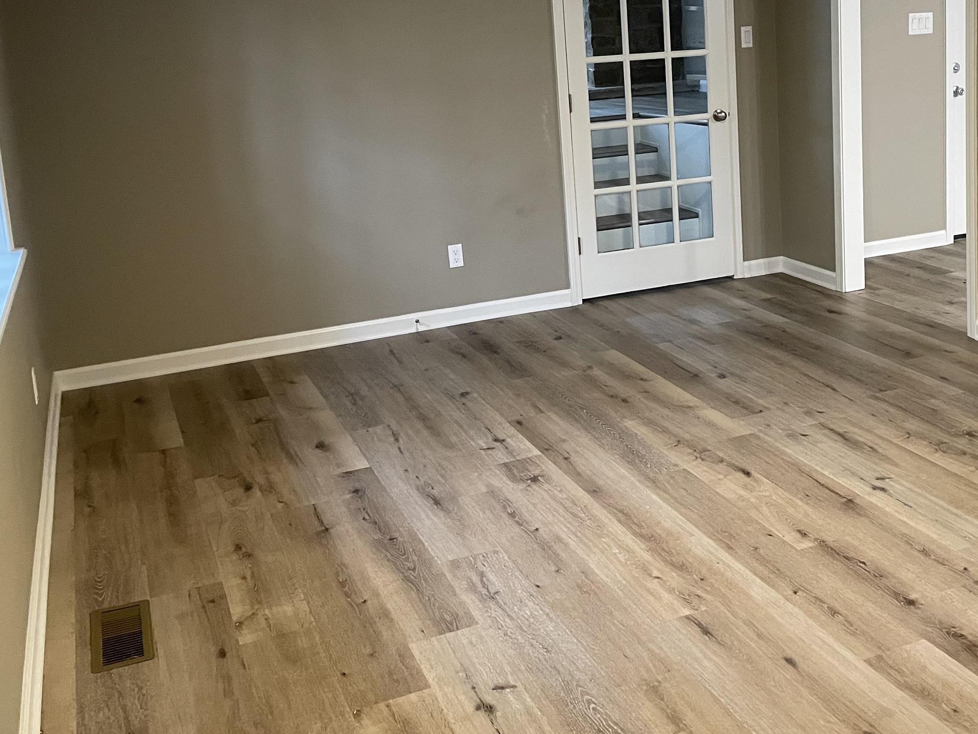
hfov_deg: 45.0
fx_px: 1158
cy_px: 218
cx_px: 658
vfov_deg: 34.6
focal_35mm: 41
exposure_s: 1/60
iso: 400
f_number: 1.6
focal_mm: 4.2
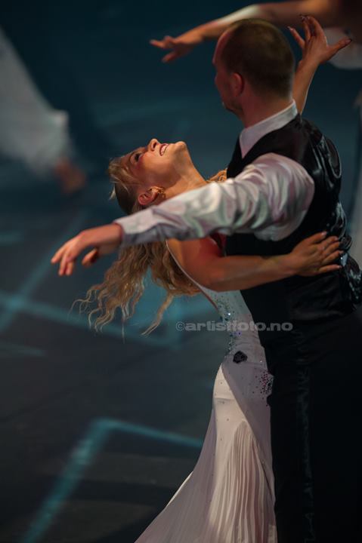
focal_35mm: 300
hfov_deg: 4.6
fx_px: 4531
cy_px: 272
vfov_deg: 6.9
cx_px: 181
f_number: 2.8
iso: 3200
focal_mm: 300
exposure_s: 1/640
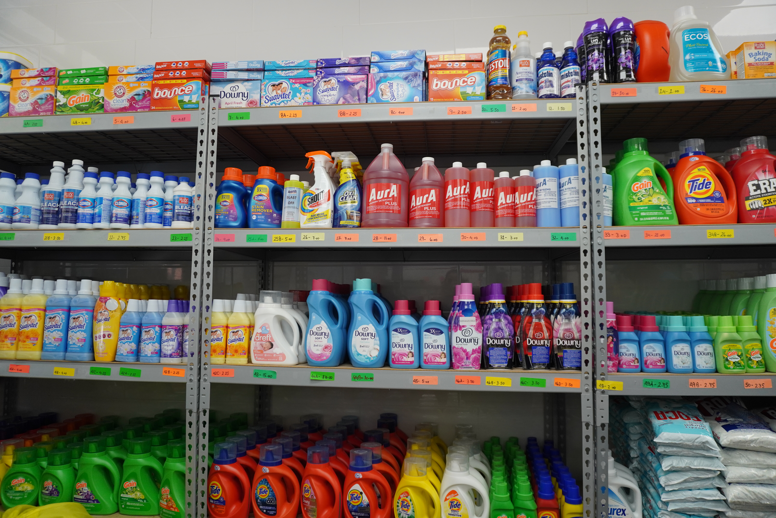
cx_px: 388
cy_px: 259
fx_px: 517
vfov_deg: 53.1
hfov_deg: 73.7
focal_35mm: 24
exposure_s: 1/160
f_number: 4
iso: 500
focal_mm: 16
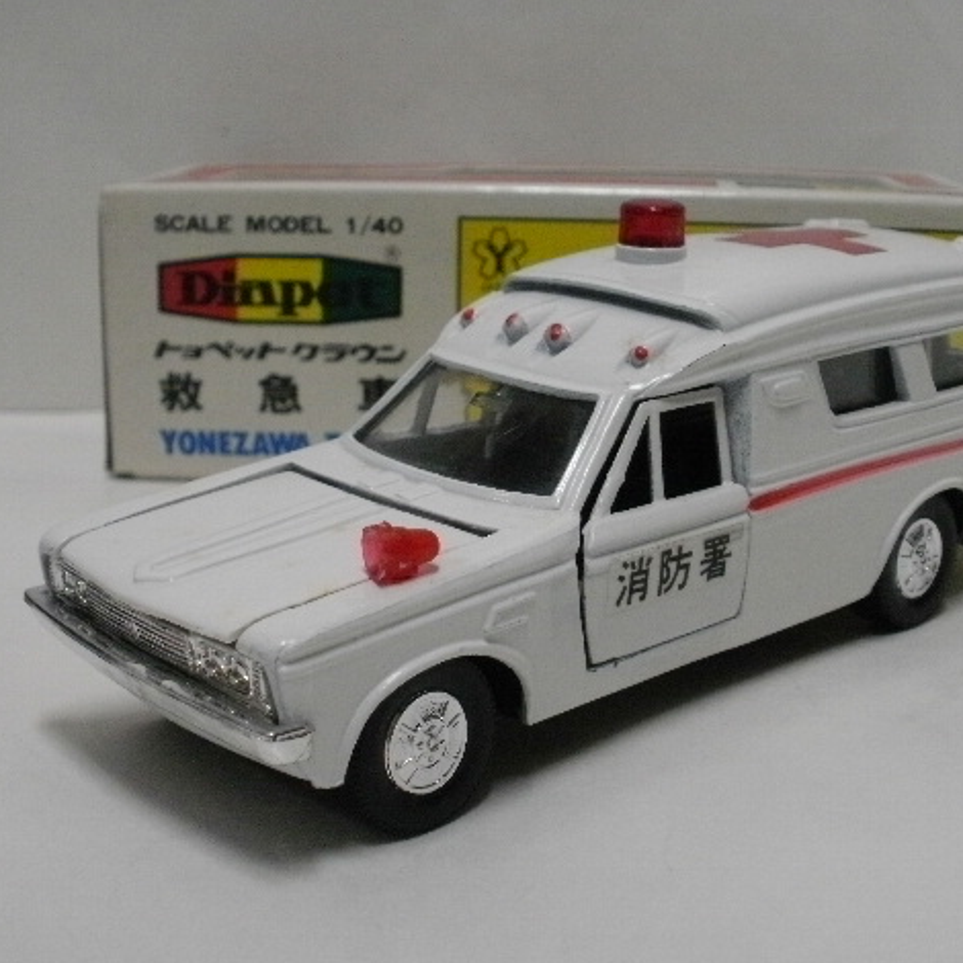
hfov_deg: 32.2
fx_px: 1668
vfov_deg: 32.2
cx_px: 531
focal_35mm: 53
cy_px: 488
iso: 400
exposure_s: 1/40
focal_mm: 7.7
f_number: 4
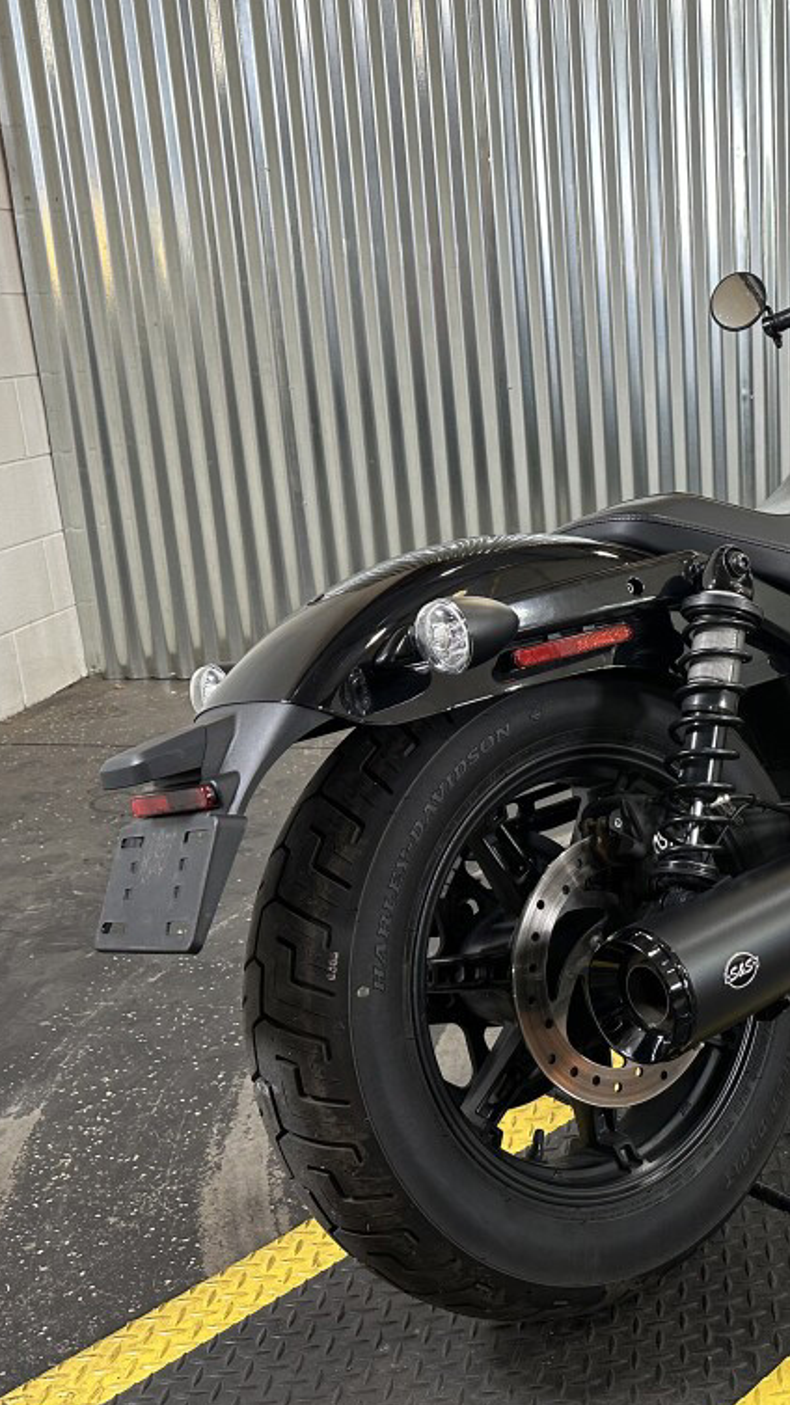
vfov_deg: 54.0
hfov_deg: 29.4
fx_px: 1378
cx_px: 832
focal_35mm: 37
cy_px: 684
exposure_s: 1/60
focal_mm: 6.86
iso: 200
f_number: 1.78
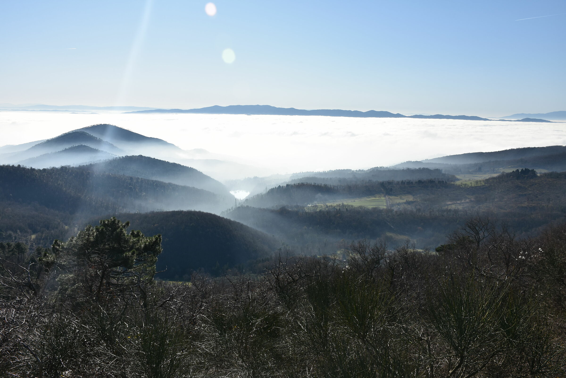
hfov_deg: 57.2
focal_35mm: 33
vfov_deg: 40.0
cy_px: 189
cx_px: 283
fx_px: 519
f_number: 9
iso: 100
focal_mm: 22
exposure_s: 1/100
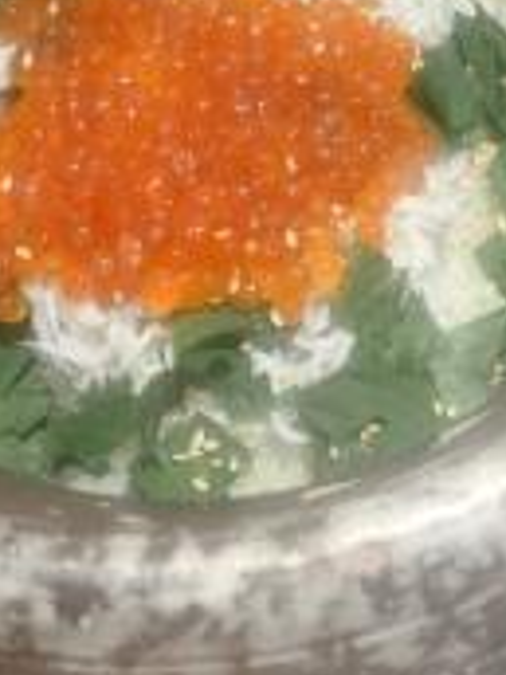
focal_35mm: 65
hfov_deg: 22.6
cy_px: 165
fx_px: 1267
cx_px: 235
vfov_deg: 29.3
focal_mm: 4.5
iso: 200
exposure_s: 1/80
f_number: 2
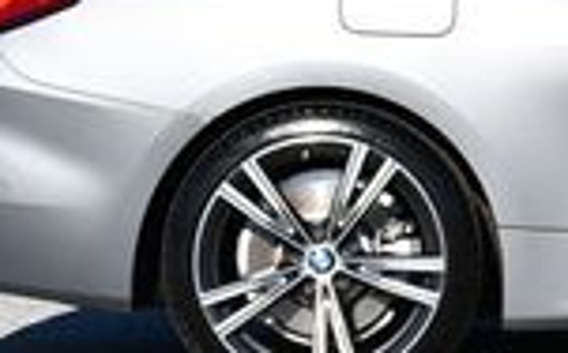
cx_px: 933
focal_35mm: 294
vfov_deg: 4.4
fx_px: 4546
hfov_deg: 7.0
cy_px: -176
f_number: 9
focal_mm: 34
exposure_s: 1/320
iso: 100
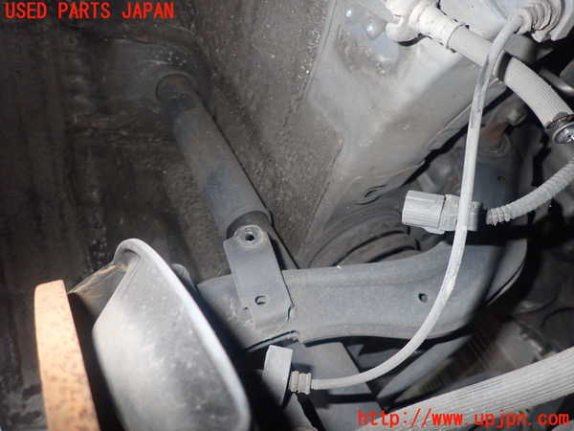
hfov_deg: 69.4
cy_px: 216
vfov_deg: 54.9
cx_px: 287
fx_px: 415
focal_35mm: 25
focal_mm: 4.5
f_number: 5.6
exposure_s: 1/30
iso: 640
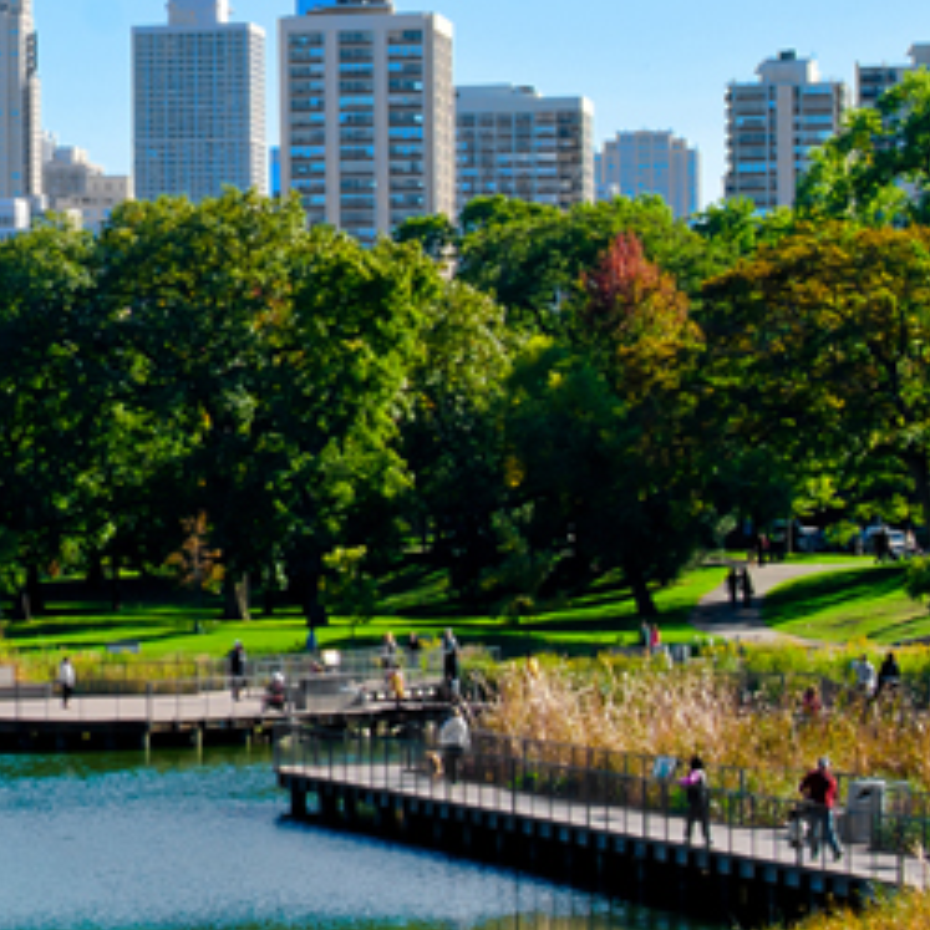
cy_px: 183
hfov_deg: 8.8
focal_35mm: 194
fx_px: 5897
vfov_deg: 9.0
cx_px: -471
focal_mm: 38
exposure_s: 1/80
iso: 100
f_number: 11
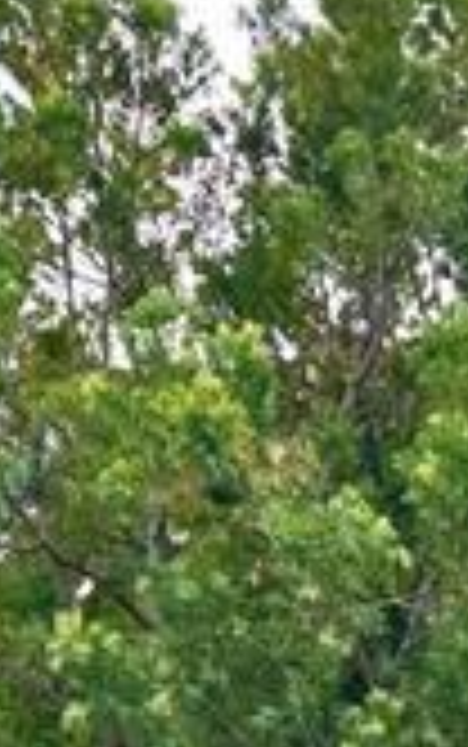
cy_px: 896
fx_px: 1996
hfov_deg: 12.7
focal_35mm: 98
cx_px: 684
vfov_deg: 19.9
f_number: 1.78
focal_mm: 6.86
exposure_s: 1/1880
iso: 80
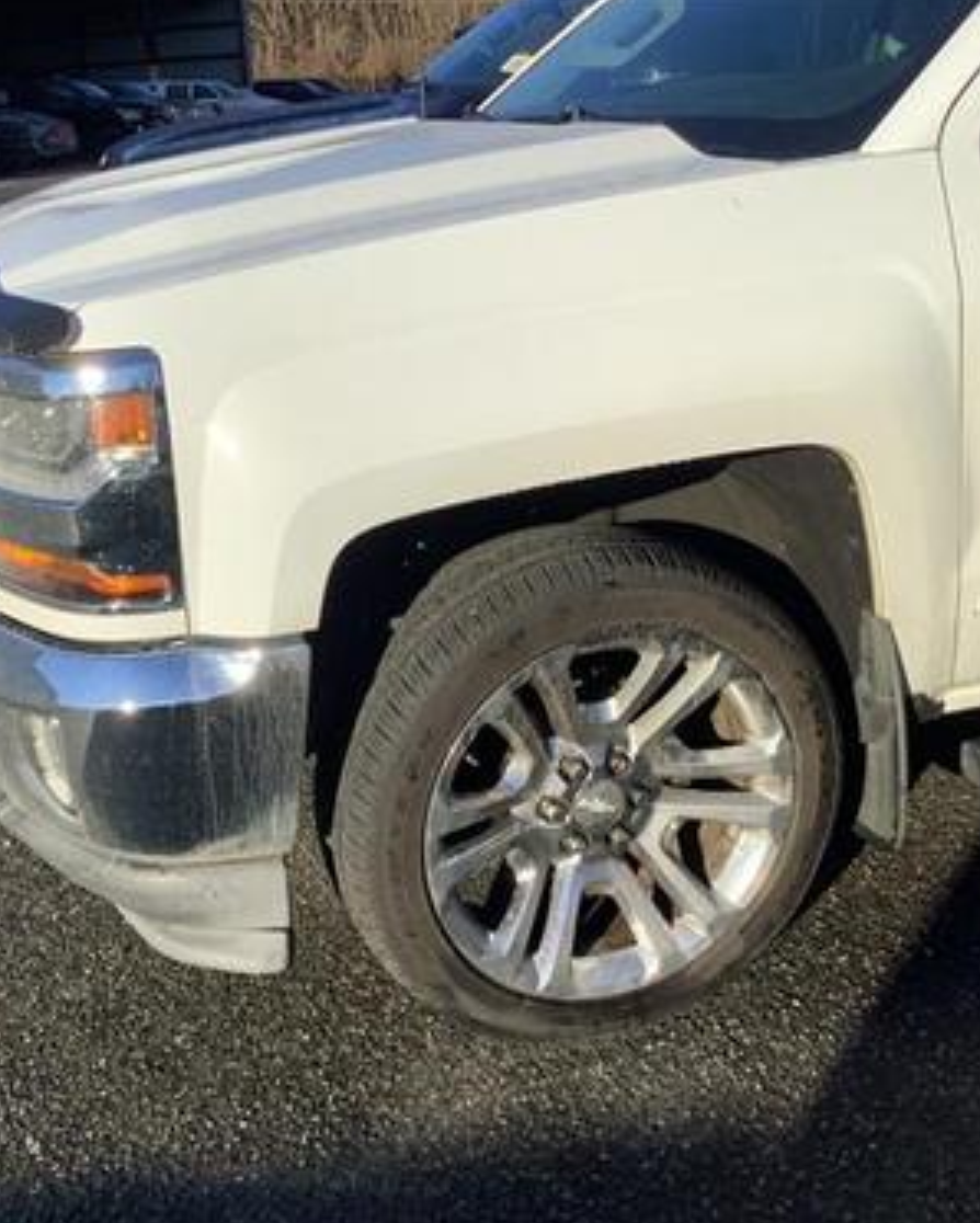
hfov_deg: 36.2
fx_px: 1485
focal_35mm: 41
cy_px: 608
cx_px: 335
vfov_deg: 44.8
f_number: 2.4
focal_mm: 3.3
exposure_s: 1/1698
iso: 25
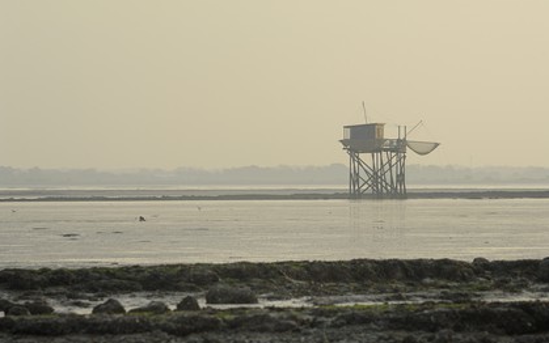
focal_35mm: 307
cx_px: 274
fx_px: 4594
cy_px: 179
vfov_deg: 4.3
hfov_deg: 6.8
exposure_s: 1/160
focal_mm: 200
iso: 100
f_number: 6.7
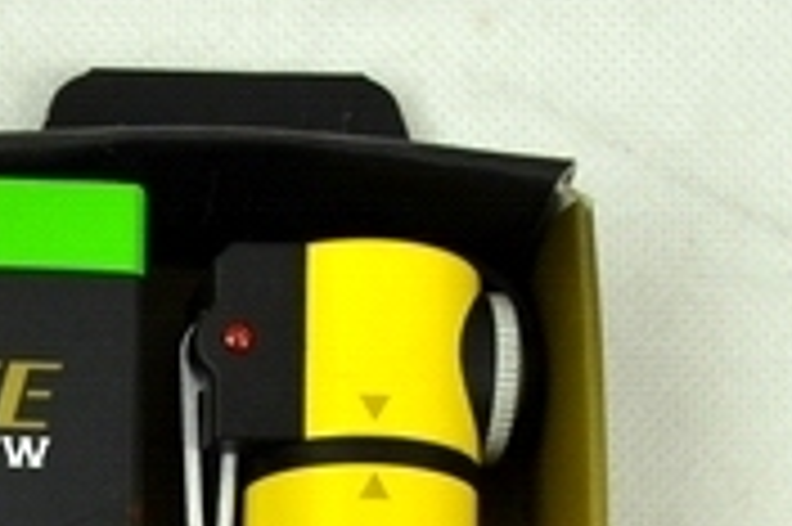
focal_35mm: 192
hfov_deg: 10.6
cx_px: 9
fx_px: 4220
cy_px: 1021
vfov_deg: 6.9
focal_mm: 30
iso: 280
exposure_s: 1/125
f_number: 5.6
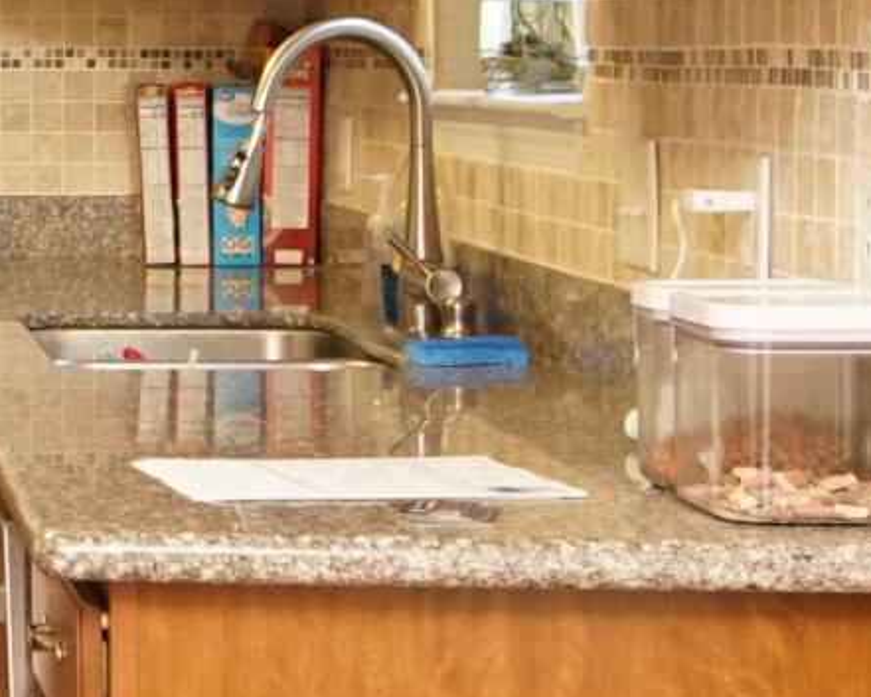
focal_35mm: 115
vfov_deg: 13.4
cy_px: 200
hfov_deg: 14.9
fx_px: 2965
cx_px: -626
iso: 800
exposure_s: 1/60
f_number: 4.5
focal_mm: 12
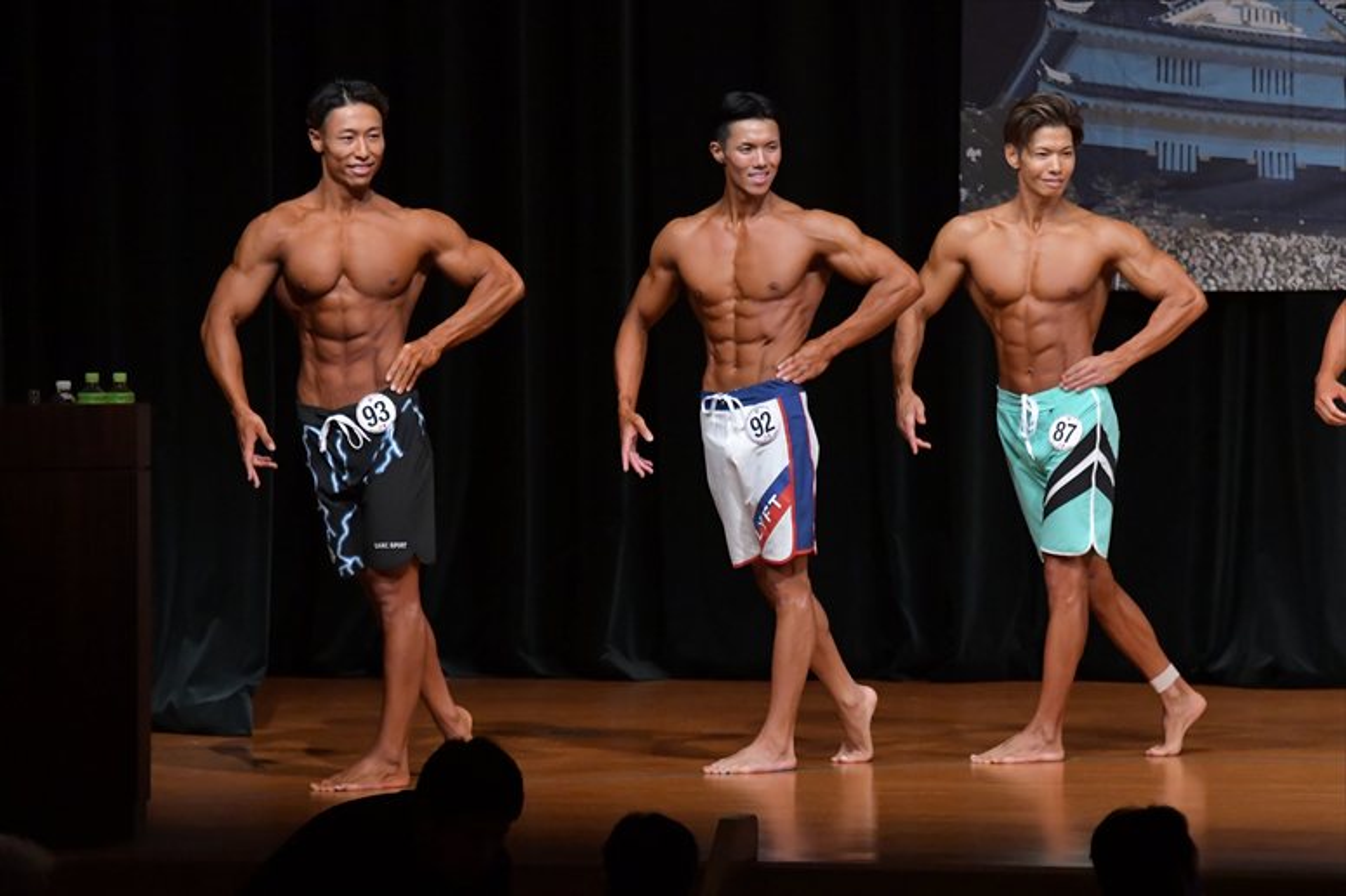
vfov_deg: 5.4
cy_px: 448
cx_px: 673
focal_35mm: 255
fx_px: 9530
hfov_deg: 8.1
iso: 5000
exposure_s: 1/400
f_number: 5.6
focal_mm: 170
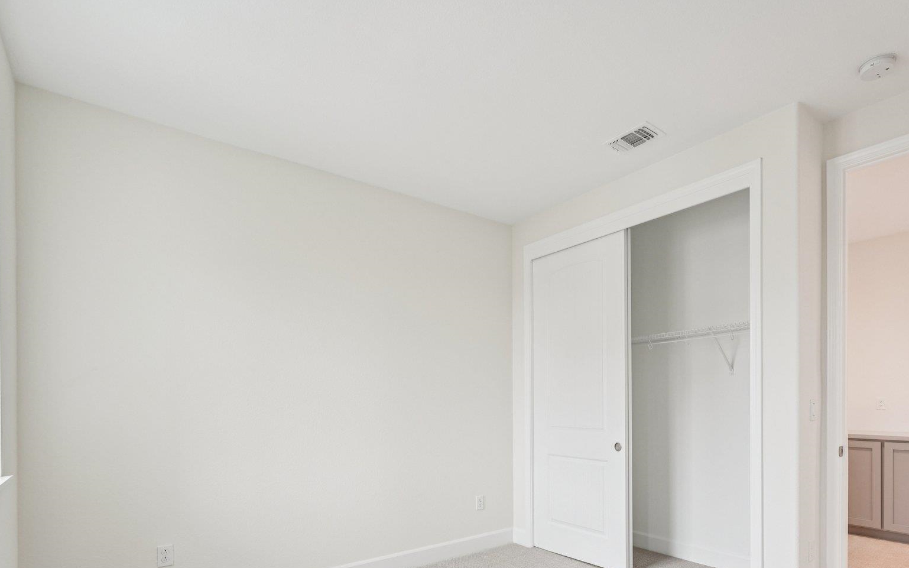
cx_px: 507
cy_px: 402
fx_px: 471
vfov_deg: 59.9
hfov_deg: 87.6
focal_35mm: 19
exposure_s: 1/40
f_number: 8
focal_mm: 14
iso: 800
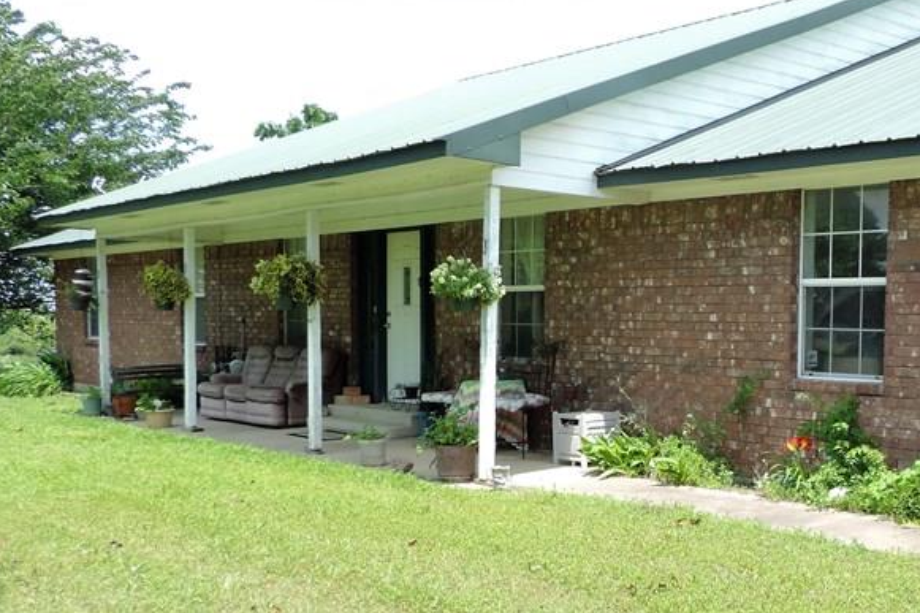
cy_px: 412
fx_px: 1124
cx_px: 695
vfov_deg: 30.3
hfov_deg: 43.0
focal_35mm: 44
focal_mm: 4.3
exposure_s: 1/800
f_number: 3
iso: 200
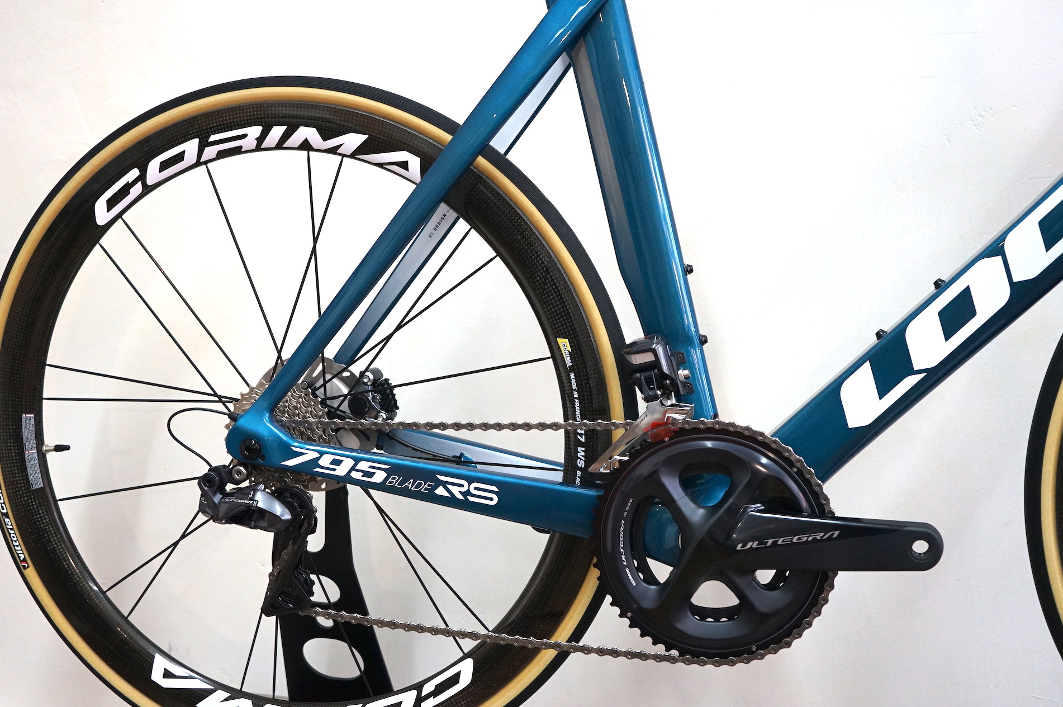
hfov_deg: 47.4
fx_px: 1210
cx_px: 539
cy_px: 341
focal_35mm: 41
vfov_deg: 32.6
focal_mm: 39
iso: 1600
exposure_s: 1/160
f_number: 4
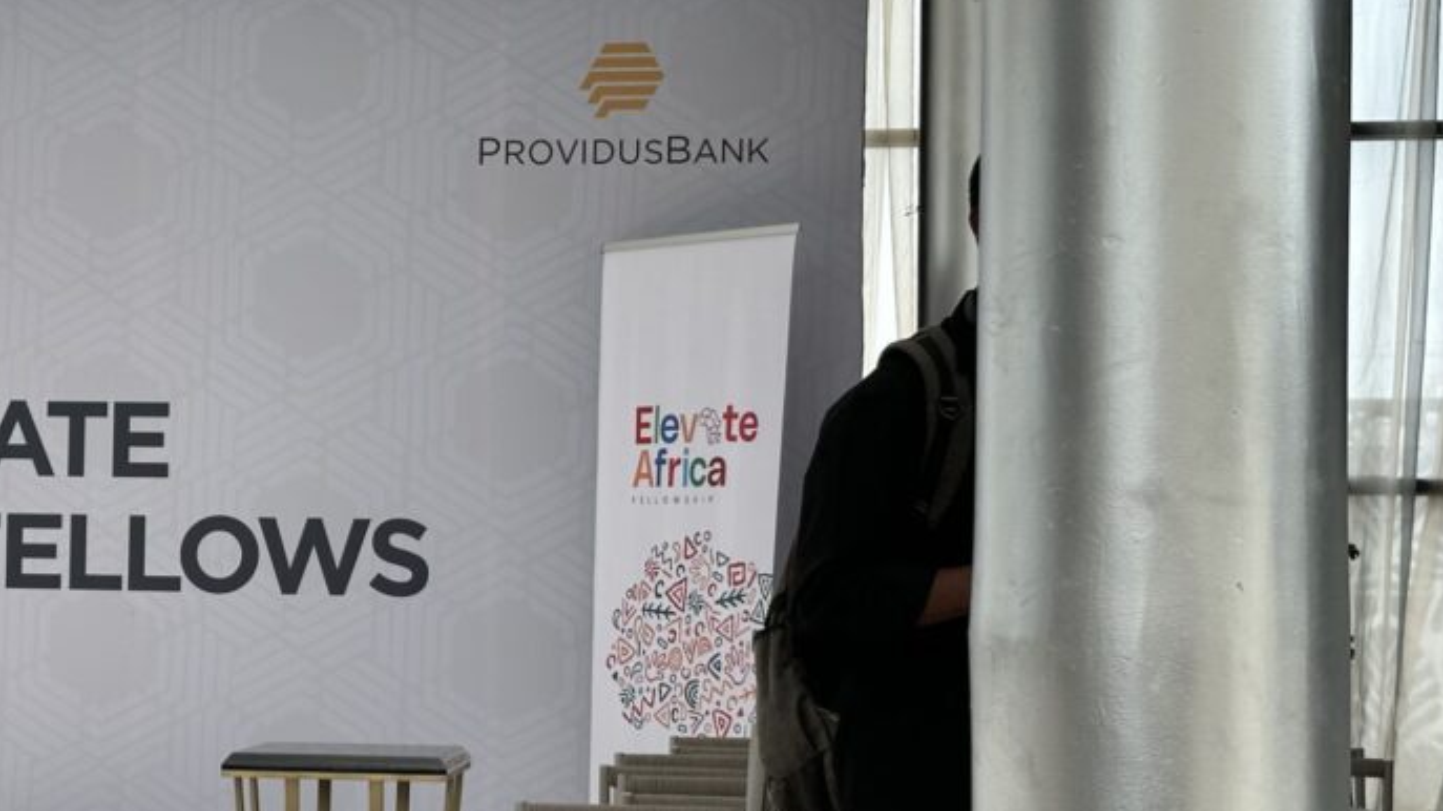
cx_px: 386
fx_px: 2984
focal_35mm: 78
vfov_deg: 15.5
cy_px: 456
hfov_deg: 26.9
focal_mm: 6.86
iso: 64
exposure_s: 1/667
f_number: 1.78
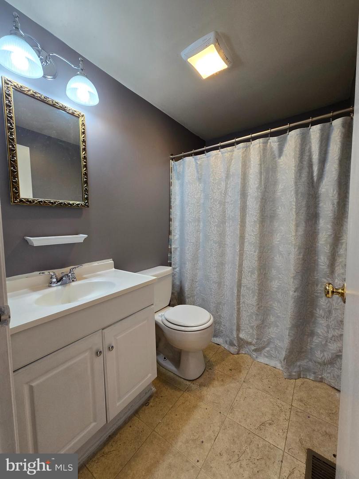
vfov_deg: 106.2
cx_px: 180
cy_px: 240
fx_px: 180
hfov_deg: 89.9
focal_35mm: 13
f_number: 2.2
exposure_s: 1/60
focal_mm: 2.2
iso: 100
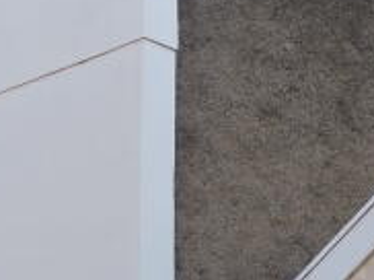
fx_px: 1824
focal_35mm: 169
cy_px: 364
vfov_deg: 8.6
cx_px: 138
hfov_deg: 11.7
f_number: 3.1
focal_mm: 5.4
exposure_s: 1/320
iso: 100
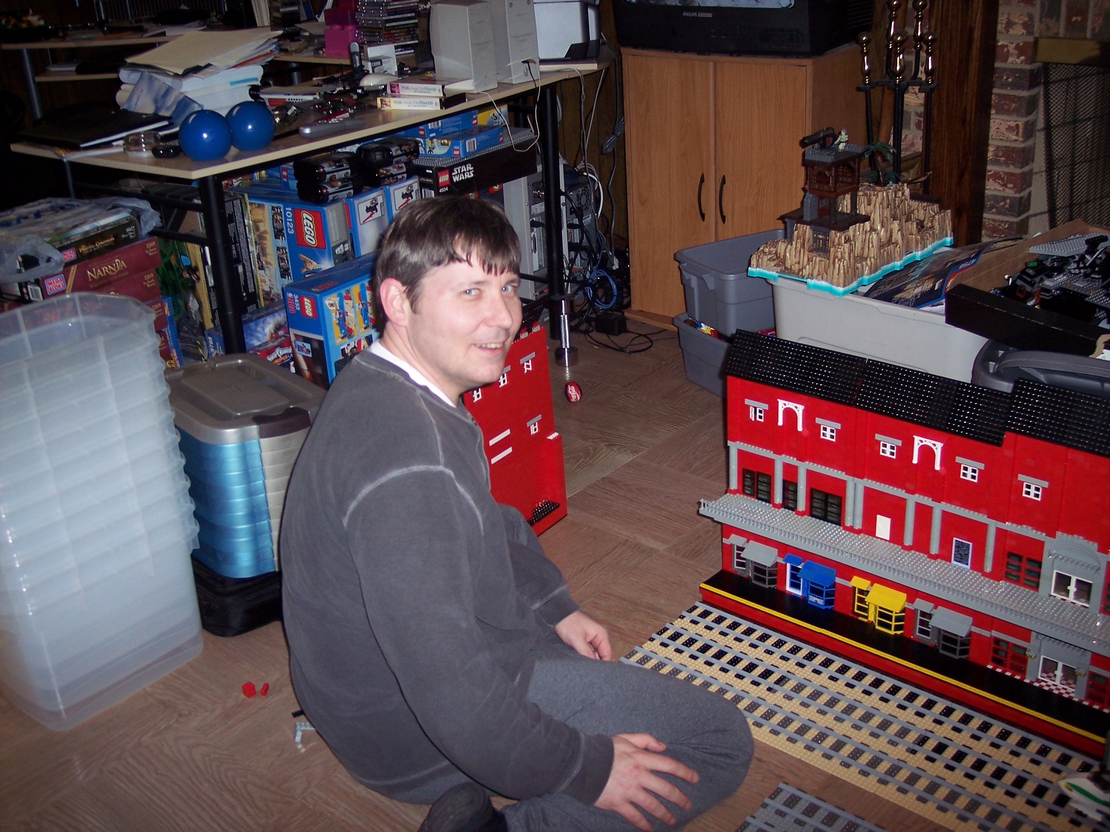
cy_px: 416
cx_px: 555
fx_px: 1251
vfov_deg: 36.8
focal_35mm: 39
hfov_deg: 47.9
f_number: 2.8
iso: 100
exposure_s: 1/60
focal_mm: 8
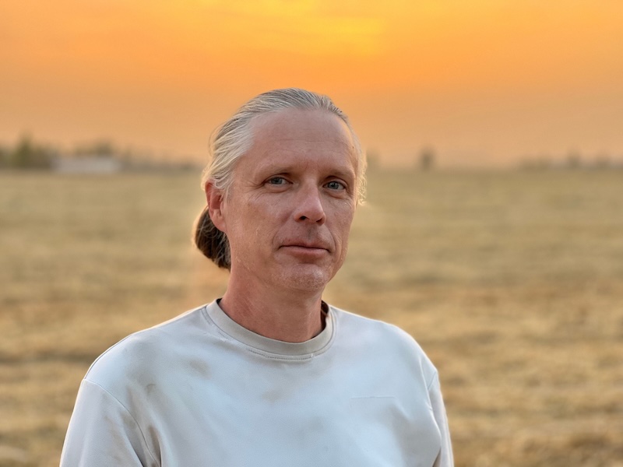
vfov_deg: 19.1
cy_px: 234
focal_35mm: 77
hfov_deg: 25.3
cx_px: 312
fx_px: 1386
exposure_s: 1/121
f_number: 2.8
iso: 250
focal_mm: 9
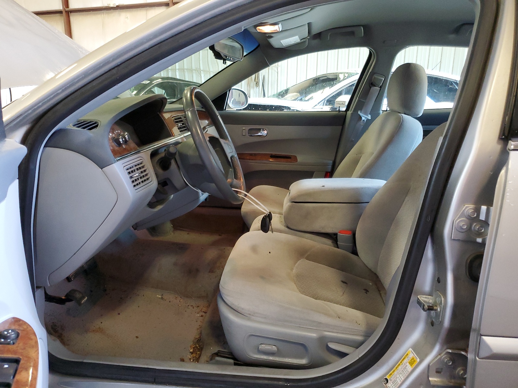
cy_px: 194
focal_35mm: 26
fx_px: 389
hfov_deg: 67.3
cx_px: 259
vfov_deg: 53.1
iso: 286
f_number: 1.5
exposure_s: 1/60.2
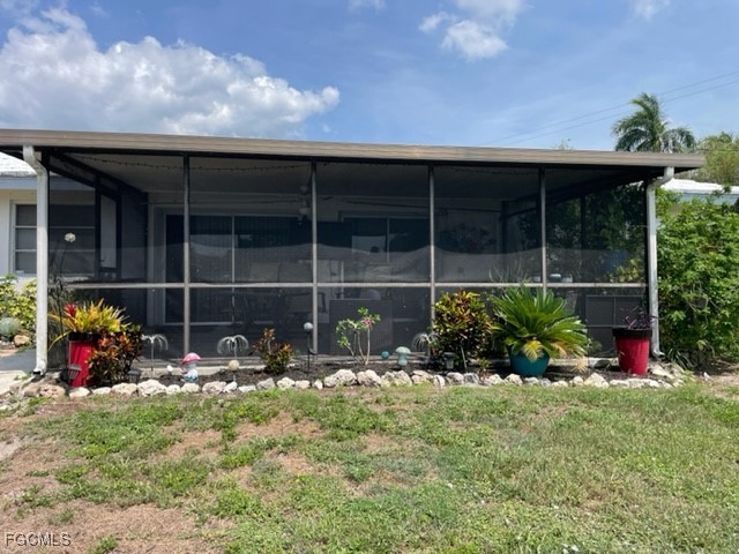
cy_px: 277
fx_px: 555
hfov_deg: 67.3
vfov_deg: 53.1
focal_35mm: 26
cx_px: 370
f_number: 1.6
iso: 32
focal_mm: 4.2
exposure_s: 1/2747
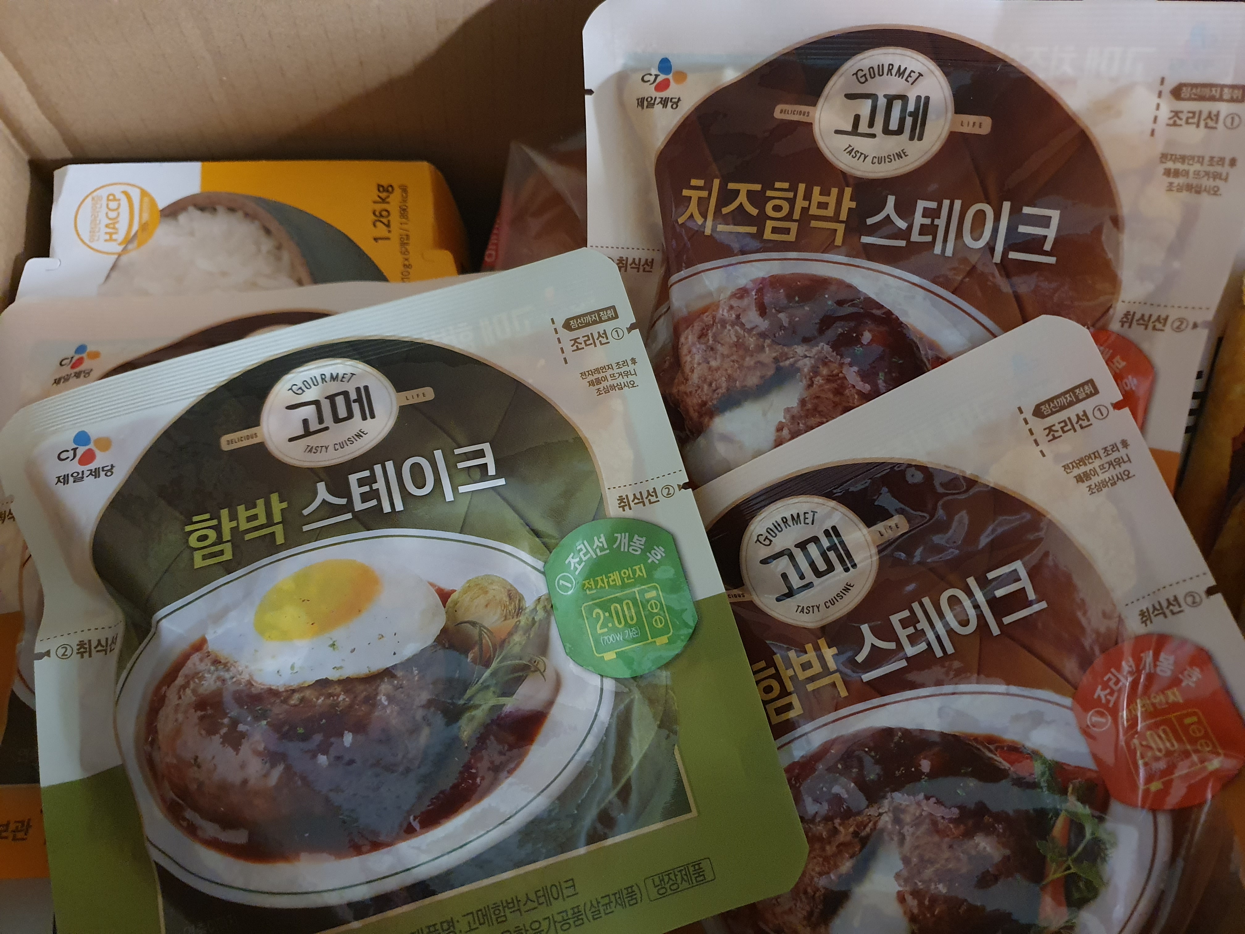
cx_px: 622
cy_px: 467
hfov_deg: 67.3
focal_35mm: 26
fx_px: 935
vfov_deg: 53.1
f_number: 1.5
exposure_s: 1/17
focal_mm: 4.32
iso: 640
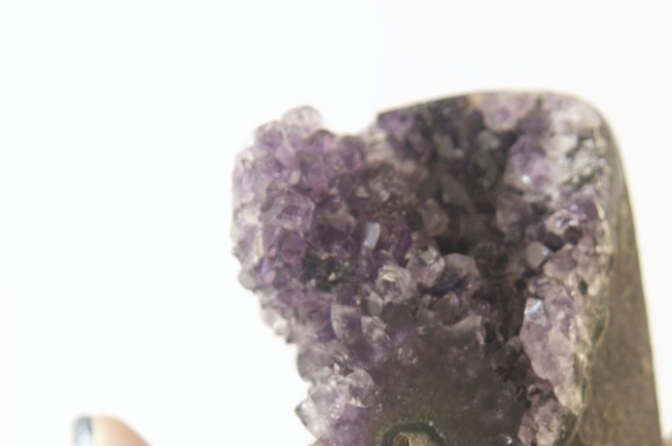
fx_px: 2070
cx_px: 426
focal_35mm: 111
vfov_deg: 12.2
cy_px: 406
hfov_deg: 18.4
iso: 280
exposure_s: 1/30
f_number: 3.2
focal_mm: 34
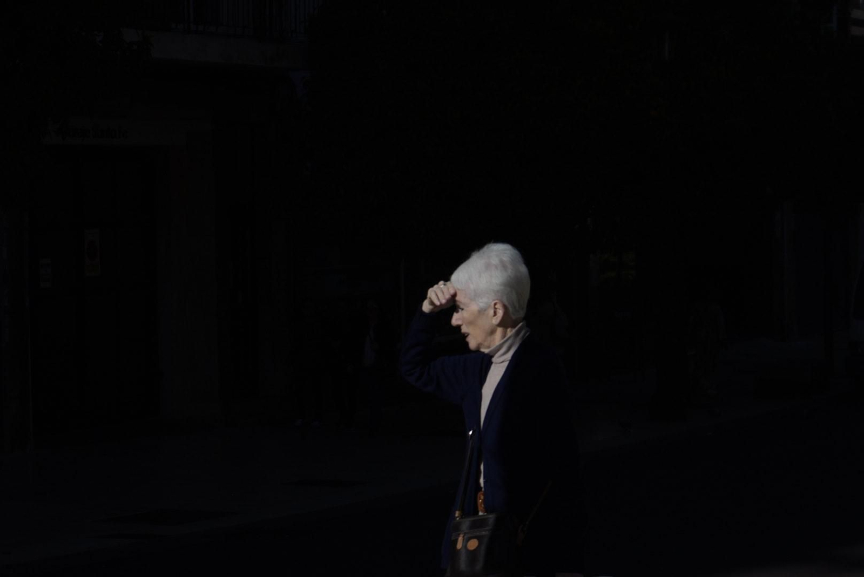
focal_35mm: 105
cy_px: 288
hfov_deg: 19.4
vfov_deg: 13.1
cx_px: 432
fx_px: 2522
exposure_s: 1/2500
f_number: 5.6
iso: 100
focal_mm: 70
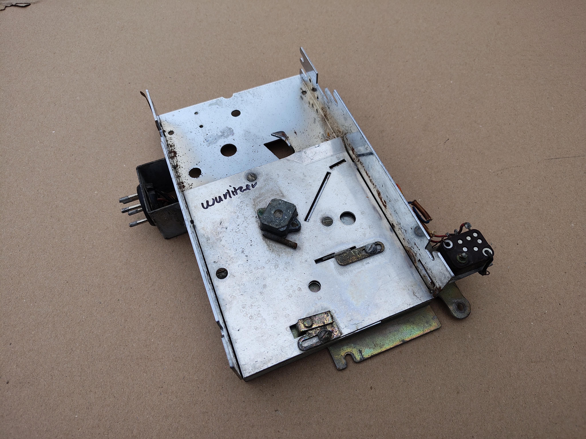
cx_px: 293
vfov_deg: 56.8
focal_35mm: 24
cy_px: 220
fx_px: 406
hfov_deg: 71.6
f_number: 1.8
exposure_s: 1/1707
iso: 100
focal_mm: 5.56
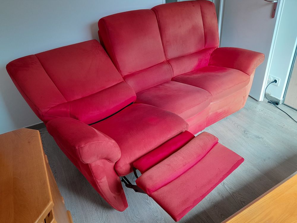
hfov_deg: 67.3
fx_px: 223
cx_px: 148
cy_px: 112
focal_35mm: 26
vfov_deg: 53.1
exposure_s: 1/50
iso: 160
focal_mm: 3.98
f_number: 1.8
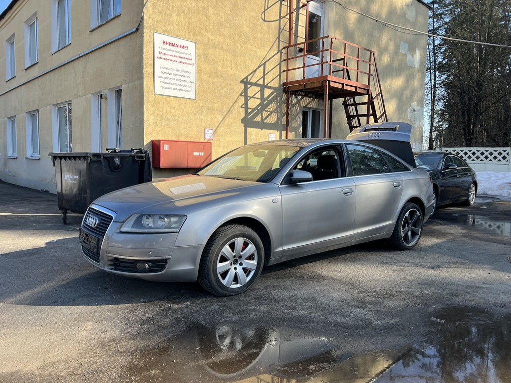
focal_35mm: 26
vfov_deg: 53.1
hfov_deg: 67.3
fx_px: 384
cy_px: 192
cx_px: 256
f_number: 1.5
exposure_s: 1/1575
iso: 50
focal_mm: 5.7
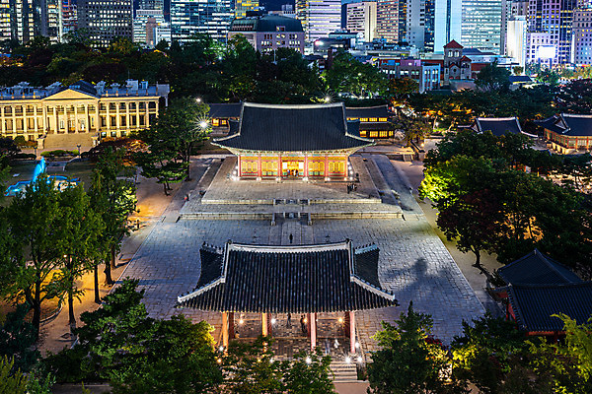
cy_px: 197
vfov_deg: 37.9
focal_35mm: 35
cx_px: 296
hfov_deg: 54.4
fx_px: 576
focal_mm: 35
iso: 125
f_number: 10
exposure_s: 20
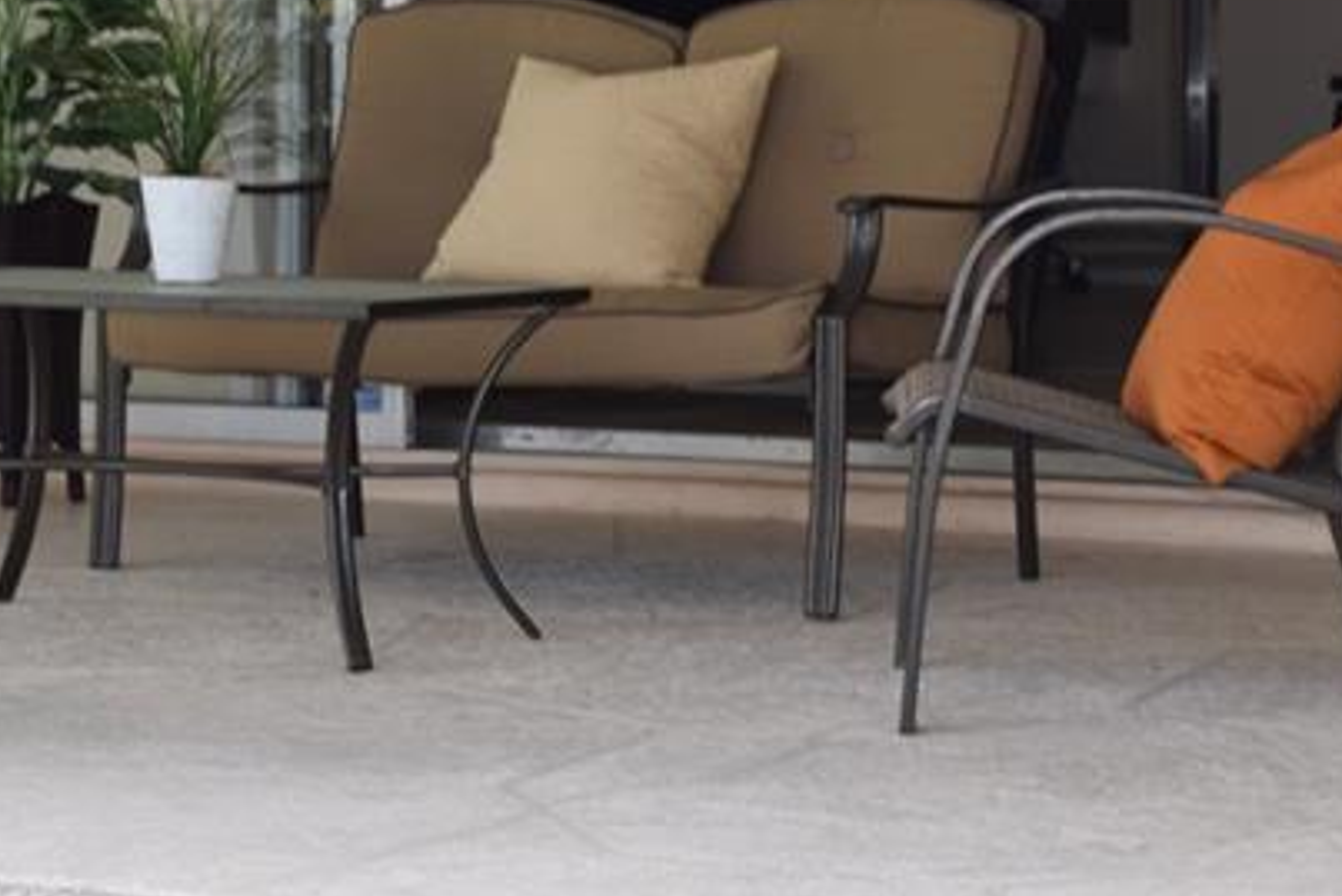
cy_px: 230
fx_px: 5109
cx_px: 906
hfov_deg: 14.9
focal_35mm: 137
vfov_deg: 10.0
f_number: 8
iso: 125
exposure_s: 1/60
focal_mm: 36
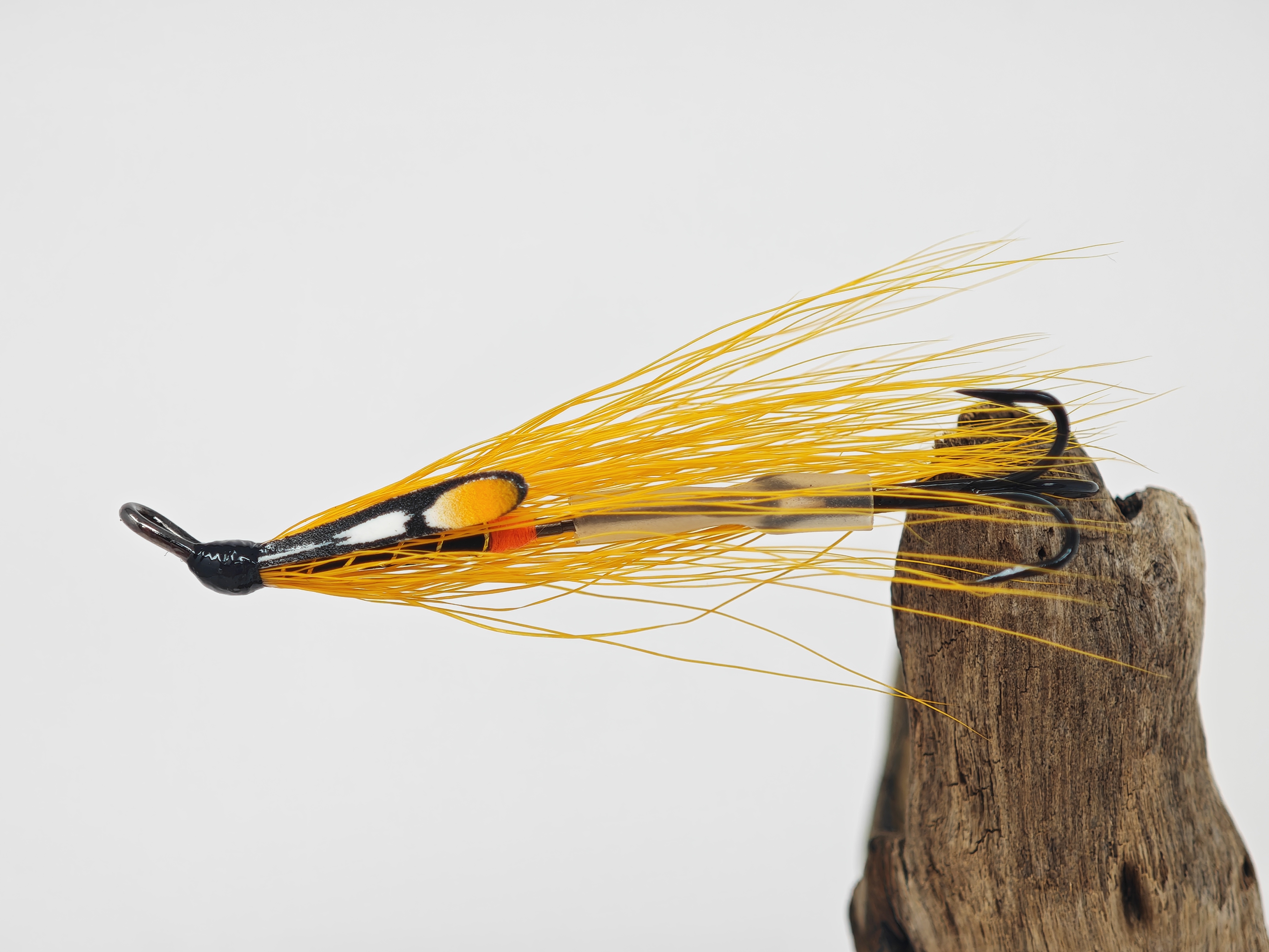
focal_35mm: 89
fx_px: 3263
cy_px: 476
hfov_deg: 22.0
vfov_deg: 16.6
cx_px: 634
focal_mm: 12.28
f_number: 1.8
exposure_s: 1/117
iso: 50
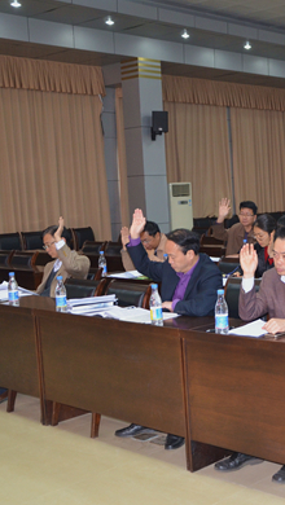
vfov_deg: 39.1
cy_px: 249
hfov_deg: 21.4
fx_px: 711
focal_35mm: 53
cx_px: 324
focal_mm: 22
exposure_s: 1/60
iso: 800
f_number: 3.8
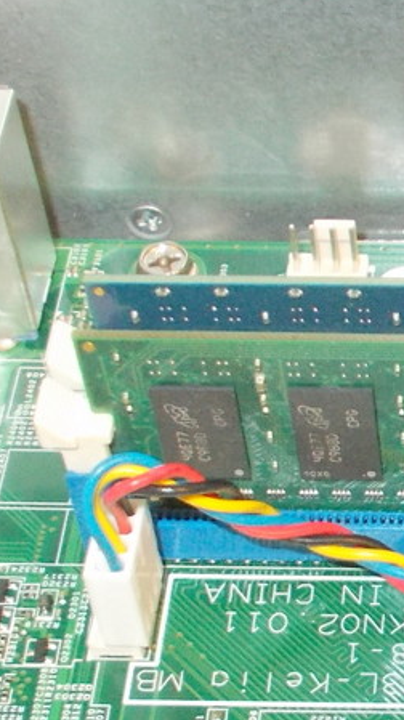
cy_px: 595
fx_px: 1927
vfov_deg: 20.9
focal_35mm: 101
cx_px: 662
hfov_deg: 11.3
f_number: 3.2
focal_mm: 4.6
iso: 200
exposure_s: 1/25
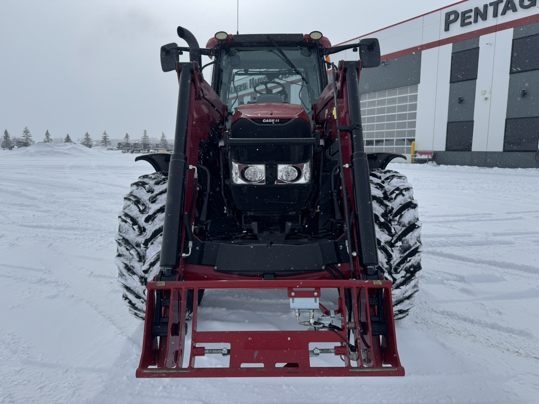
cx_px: 270
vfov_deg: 56.8
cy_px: 202
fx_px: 374
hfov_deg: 71.6
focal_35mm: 24
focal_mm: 6.76
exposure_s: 1/7937
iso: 80
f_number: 1.78
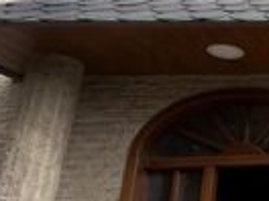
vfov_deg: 21.6
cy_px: 105
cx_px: 494
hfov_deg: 20.0
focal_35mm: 68
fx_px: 528
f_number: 2.2
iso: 50
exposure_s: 1/393
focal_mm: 2.22
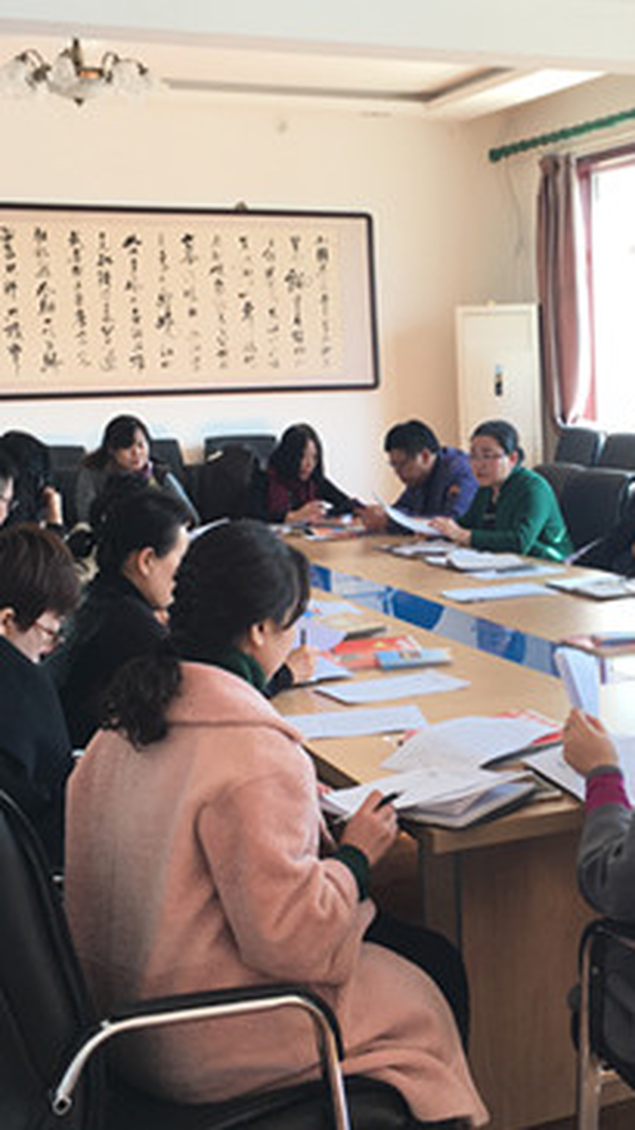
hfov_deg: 22.5
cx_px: 558
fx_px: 1558
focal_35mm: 52
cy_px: 545
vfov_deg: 39.9
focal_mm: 4.15
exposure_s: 1/50
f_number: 2.2
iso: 32
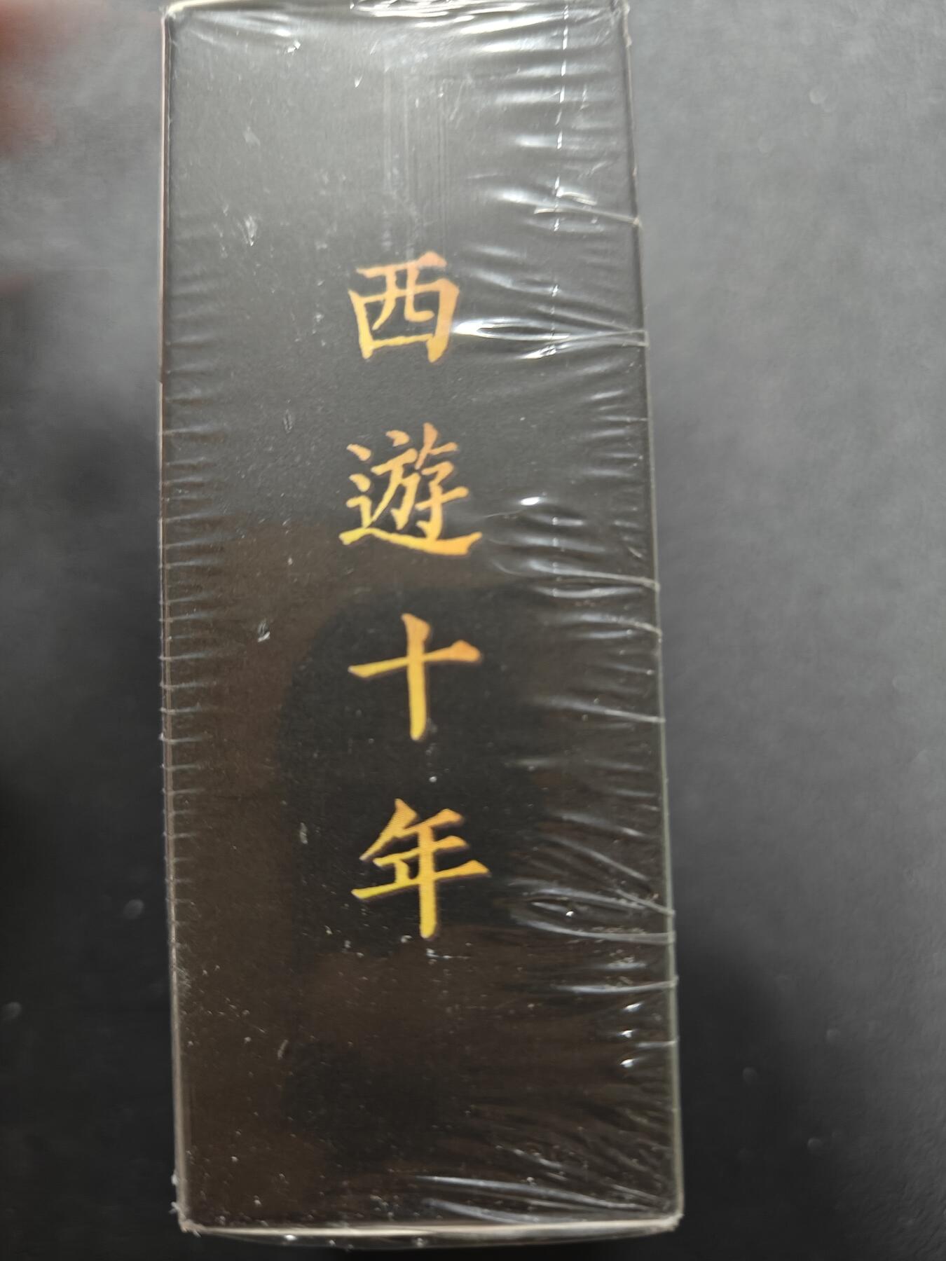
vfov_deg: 71.6
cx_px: 473
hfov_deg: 56.8
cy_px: 630
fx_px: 875
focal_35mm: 24
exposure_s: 1/33
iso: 1600
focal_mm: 5.59
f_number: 1.8
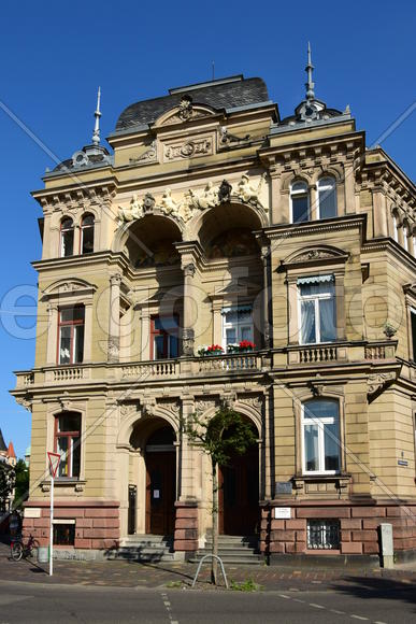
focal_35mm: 27
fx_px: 468
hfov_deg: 48.0
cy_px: 312
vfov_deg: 67.4
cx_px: 208
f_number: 10
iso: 100
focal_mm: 18
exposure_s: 1/160
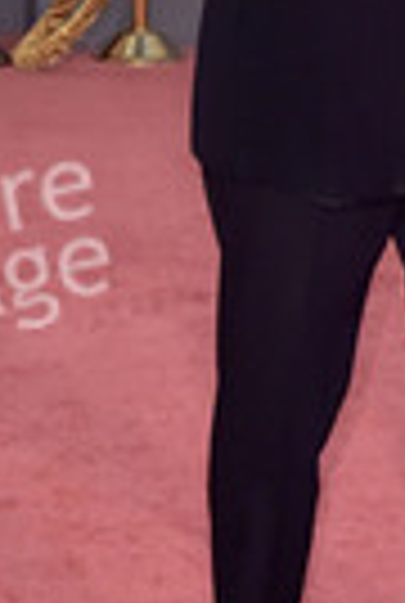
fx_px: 2249
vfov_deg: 15.1
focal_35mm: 134
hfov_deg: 10.2
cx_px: 371
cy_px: 45
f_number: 7.1
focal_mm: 45
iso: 800
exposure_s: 1/250
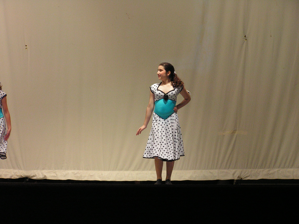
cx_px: 150
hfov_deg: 15.8
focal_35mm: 125
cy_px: 112
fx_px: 1080
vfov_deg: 11.9
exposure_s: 1/125
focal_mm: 20.8
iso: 160
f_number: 3.2
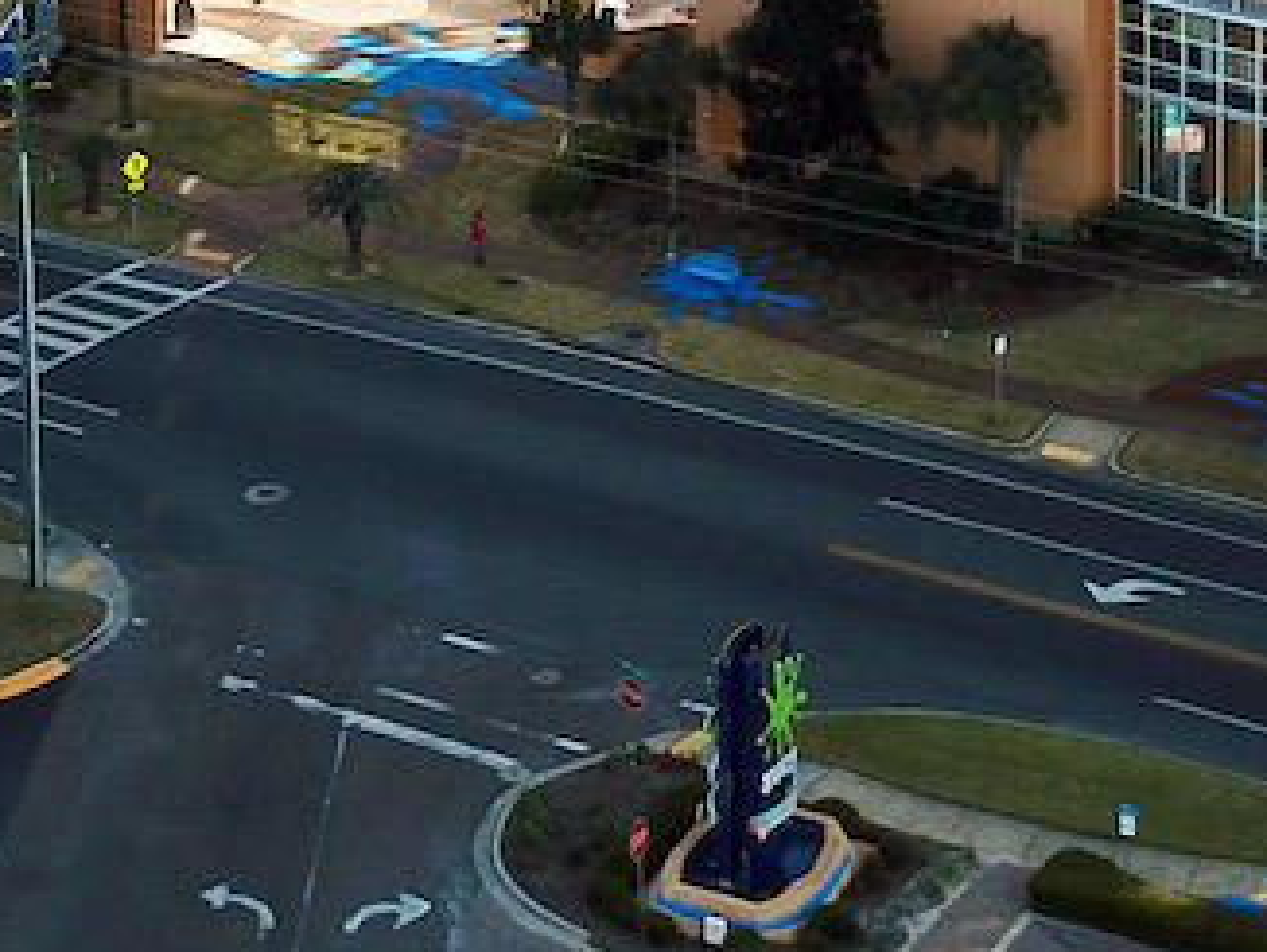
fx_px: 3736
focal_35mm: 102
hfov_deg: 19.2
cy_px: -874
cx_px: 424
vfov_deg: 12.9
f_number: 2.2
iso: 100
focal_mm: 4.73
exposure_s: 1/1125
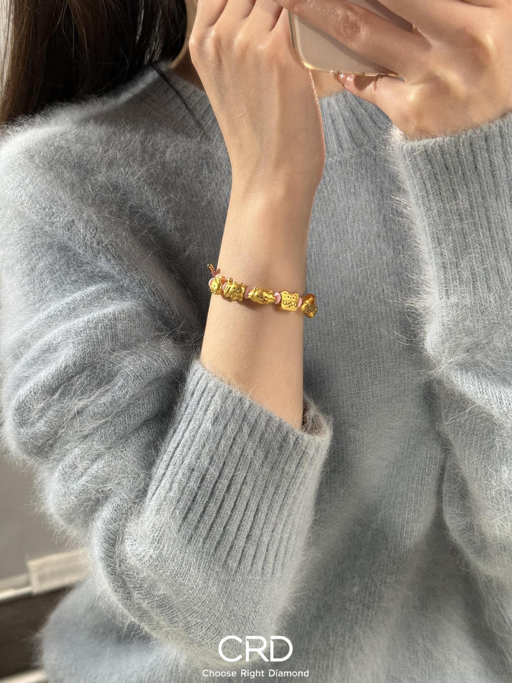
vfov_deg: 39.7
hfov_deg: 30.3
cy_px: 342
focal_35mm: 48
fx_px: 947
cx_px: 256
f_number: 1.78
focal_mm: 6.76
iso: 100
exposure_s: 1/72
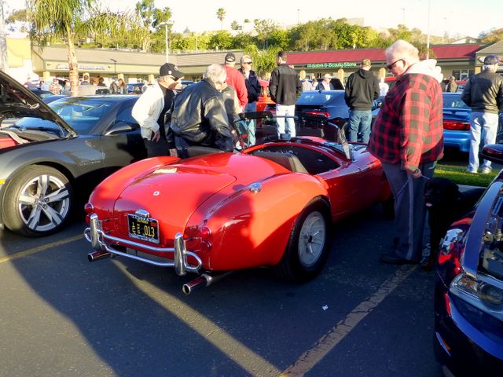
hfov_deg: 54.0
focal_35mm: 34
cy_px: 188
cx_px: 252
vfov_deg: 41.8
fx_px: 494
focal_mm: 6.1
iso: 160
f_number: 3.7
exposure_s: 1/160
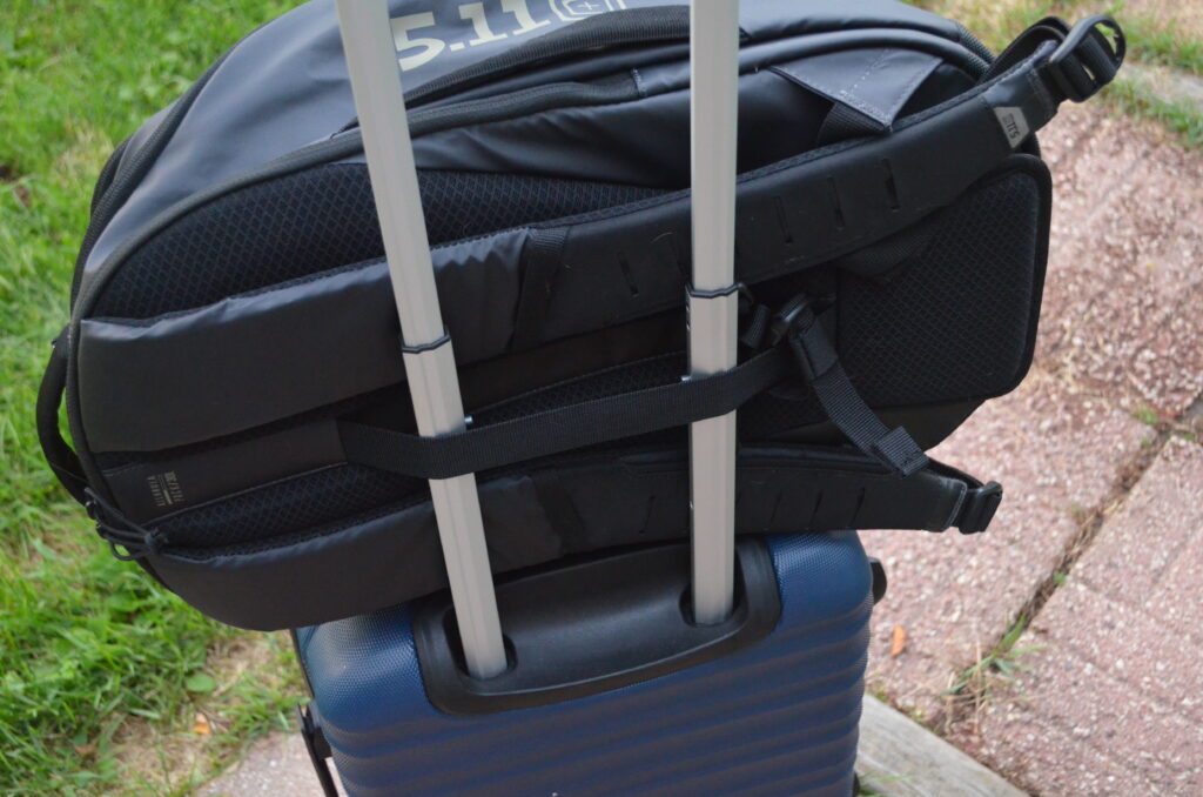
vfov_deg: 27.9
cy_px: 398
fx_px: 1601
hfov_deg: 41.2
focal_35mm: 48
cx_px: 602
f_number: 4.8
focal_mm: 32
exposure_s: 1/20
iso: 3200
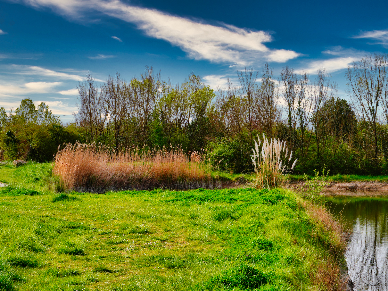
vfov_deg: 15.1
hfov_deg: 20.0
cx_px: 207
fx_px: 1098
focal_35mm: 98
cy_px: 146
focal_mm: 60
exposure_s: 1/80
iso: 80
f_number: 11
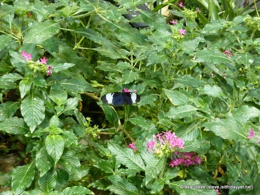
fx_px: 503
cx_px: 130
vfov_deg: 21.9
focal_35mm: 67
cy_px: 98
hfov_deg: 29.0
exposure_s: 1/50
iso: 800
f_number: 3.9
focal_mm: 9.1
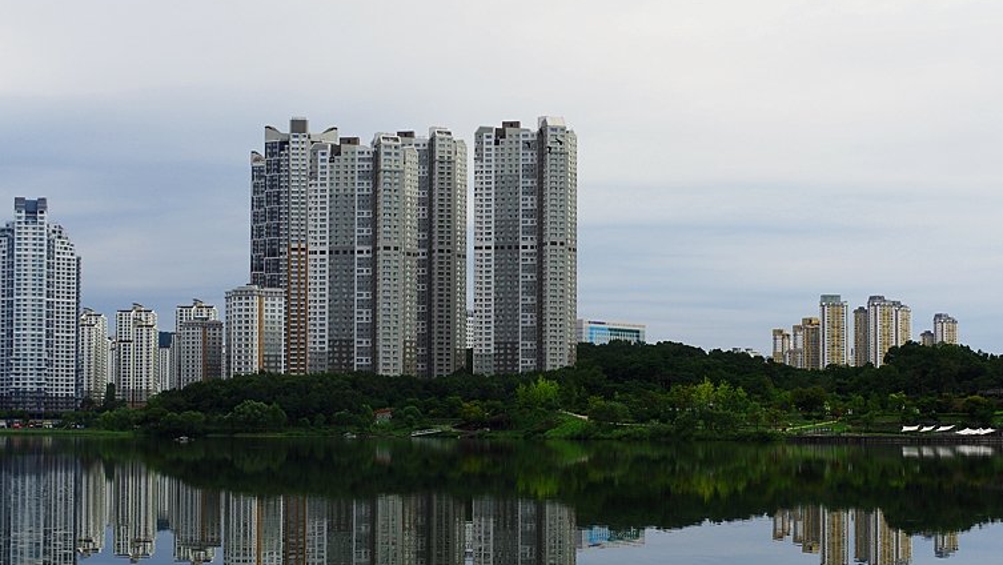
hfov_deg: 32.3
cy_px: 381
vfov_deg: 18.5
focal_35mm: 65
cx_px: 525
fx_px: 1729
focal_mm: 35
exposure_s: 1/1000
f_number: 4.5
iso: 100
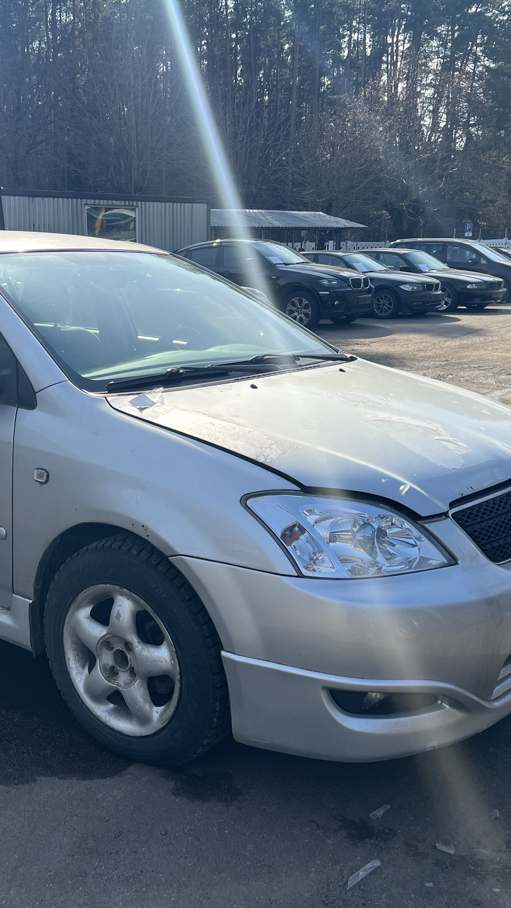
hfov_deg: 30.9
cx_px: 169
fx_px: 915
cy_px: 455
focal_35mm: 38
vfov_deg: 52.8
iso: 50
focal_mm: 5.7
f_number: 1.5
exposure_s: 1/2695
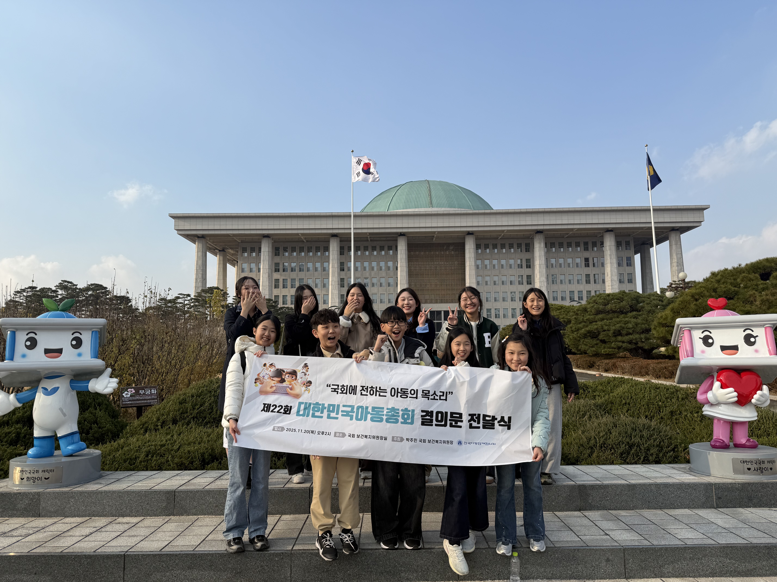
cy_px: 291
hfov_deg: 71.6
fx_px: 539
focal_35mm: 24
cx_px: 388
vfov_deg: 56.8
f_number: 1.78
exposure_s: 1/2703
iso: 80
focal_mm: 6.76
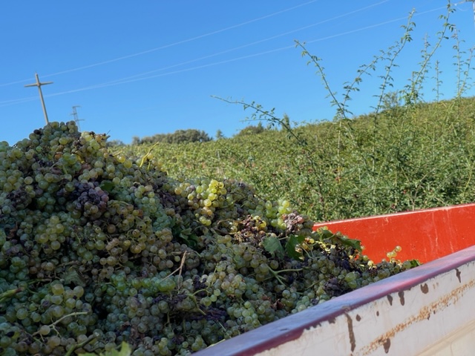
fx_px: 878
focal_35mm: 64
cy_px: 178
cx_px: 238
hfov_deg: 30.3
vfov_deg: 22.9
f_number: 2.2
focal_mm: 7.5
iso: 20
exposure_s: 1/686
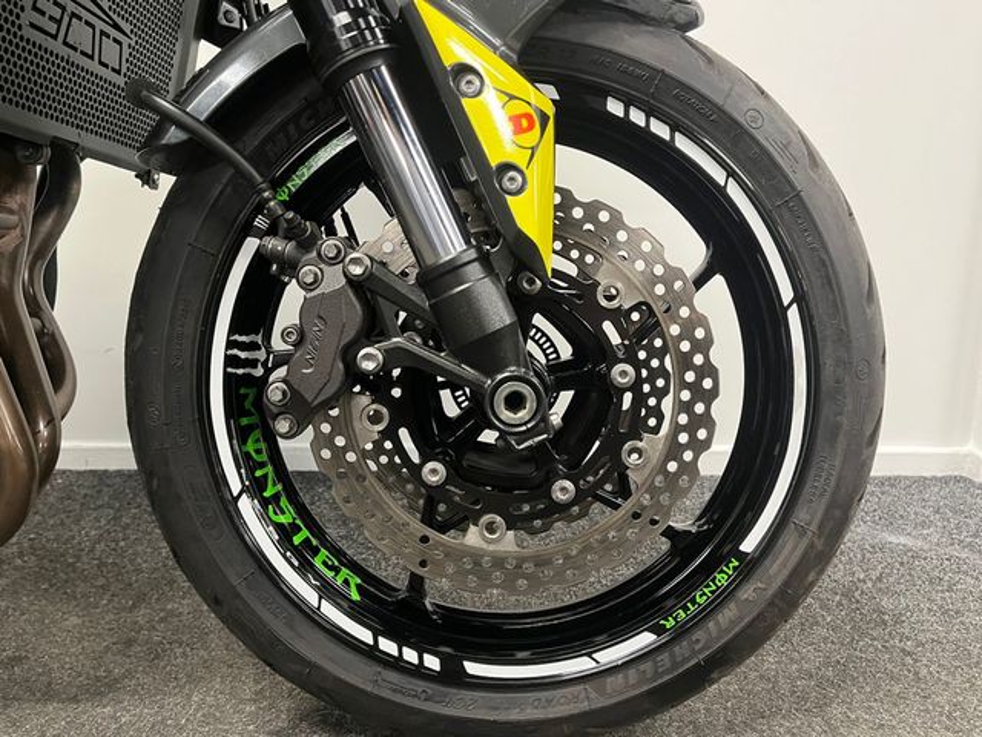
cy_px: 368
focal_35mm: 26
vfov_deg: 53.1
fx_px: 738
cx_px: 491
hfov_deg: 67.3
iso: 400
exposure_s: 1/50
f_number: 1.6
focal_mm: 5.1
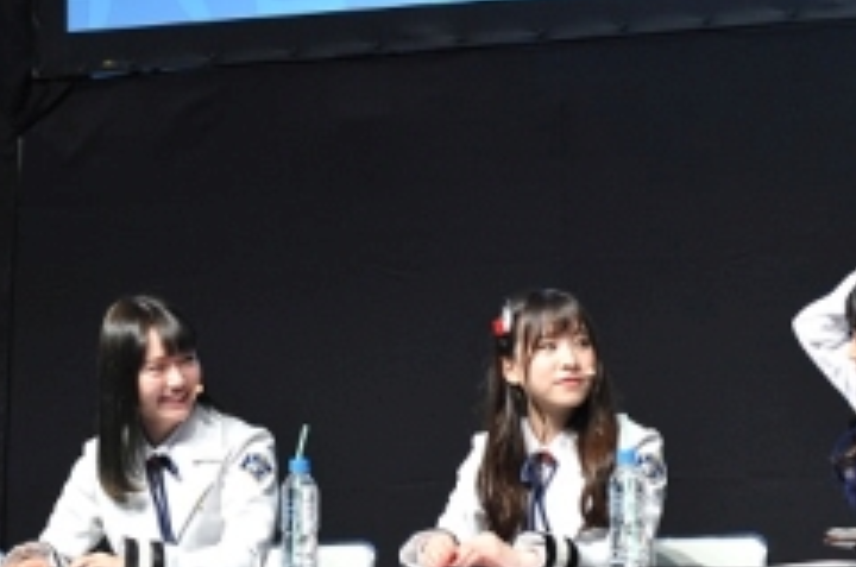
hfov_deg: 9.5
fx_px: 5173
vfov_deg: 6.3
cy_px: 435
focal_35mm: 218
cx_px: 317
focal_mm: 102
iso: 3200
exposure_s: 1/100
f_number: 5
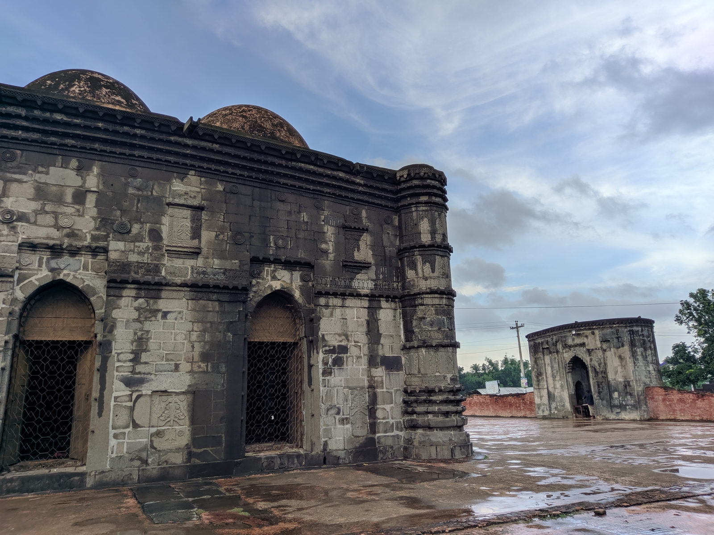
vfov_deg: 54.9
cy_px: 268
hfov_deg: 69.4
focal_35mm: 25
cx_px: 357
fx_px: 516
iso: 70
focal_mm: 4.58
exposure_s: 1/649
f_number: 1.8
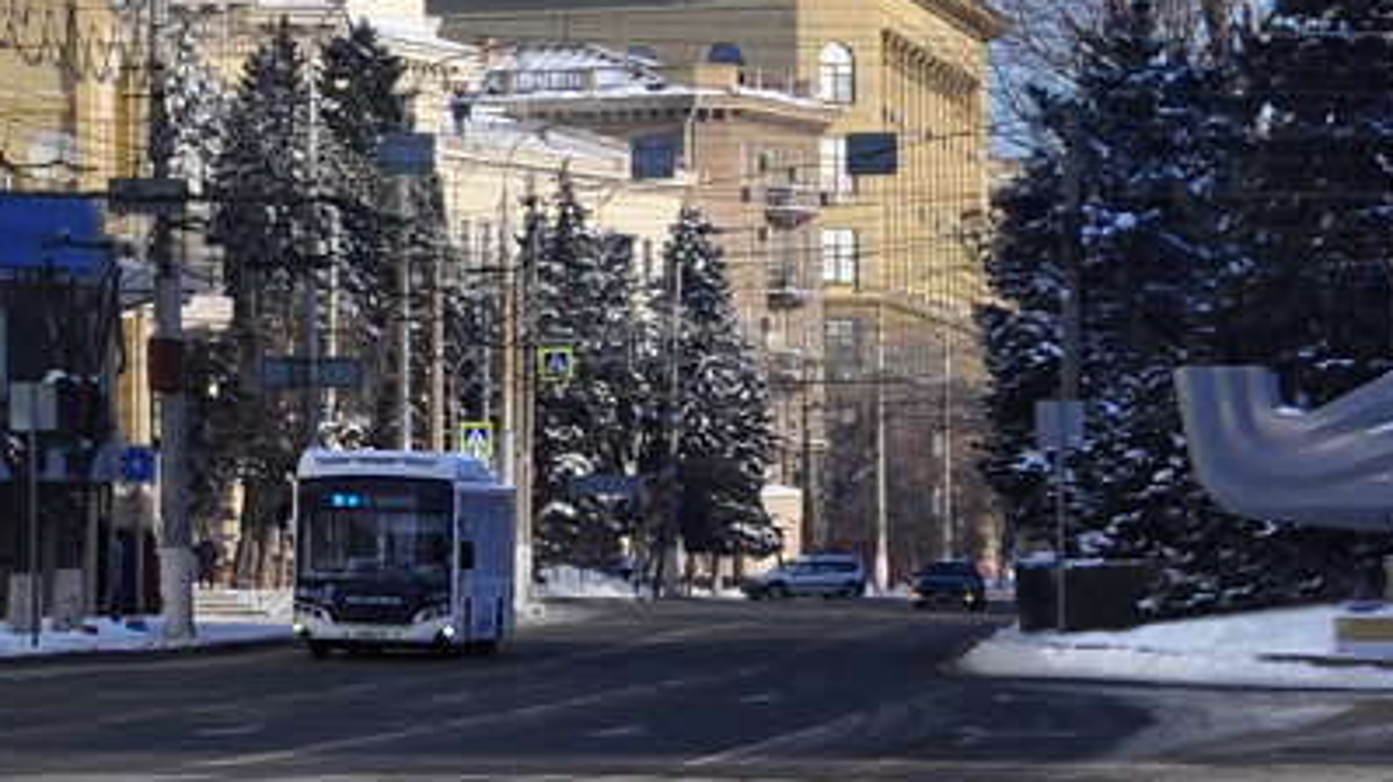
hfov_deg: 8.6
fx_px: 9150
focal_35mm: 248
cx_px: -503
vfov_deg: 4.9
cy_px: -297
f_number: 9
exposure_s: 1/640
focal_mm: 45
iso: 200
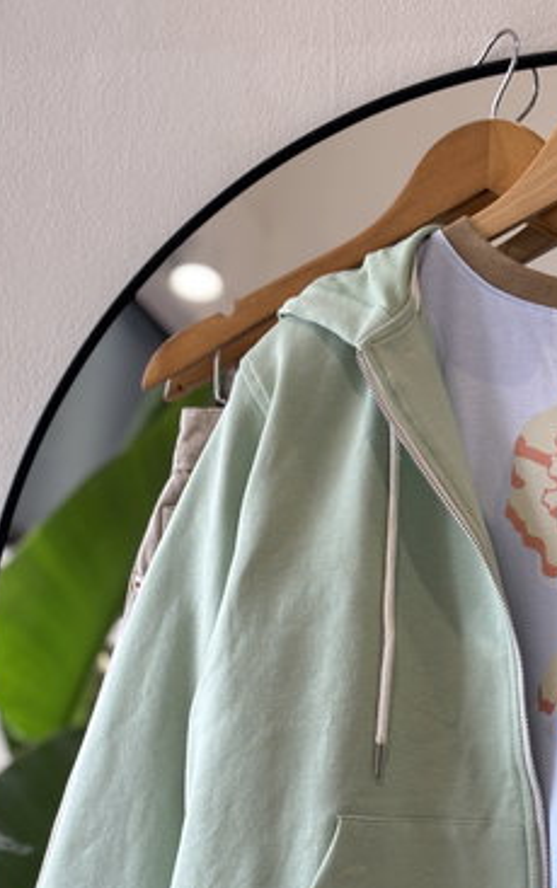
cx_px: 298
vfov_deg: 25.7
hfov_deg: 16.3
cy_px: 601
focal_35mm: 80
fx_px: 1939
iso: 40
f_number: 1.6
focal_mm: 5.96
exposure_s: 1/50
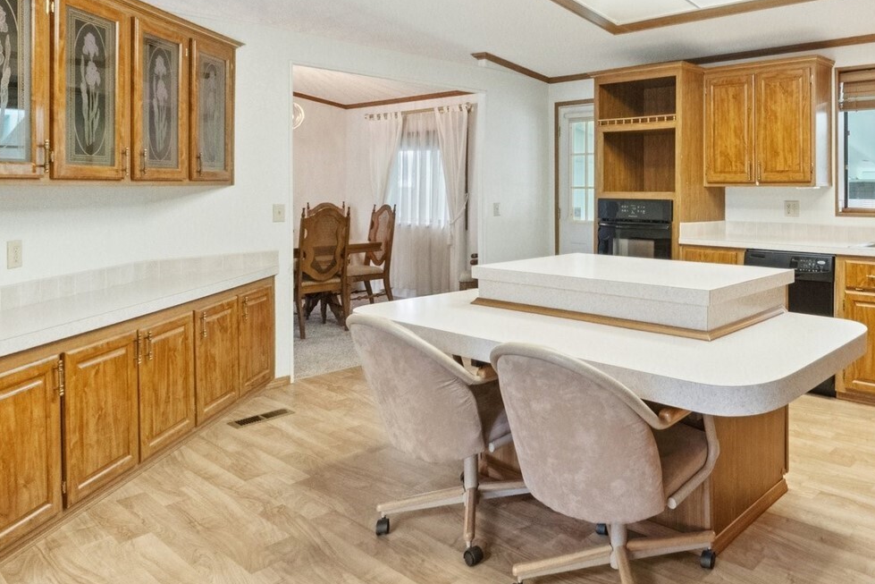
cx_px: 701
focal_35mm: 26
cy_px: 194
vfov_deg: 48.7
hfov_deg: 63.3
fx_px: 632
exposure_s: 1/30
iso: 3200
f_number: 9
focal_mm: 10
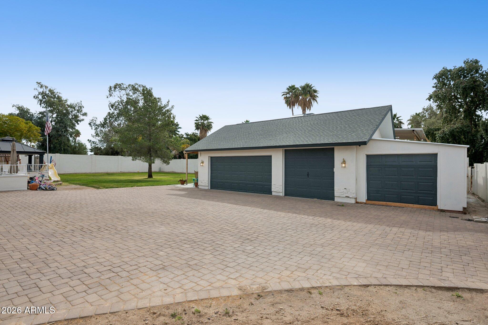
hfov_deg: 90.0
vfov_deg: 67.4
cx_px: 244
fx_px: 244
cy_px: 162
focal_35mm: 18
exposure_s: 1/1000
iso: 320
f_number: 8
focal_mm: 18
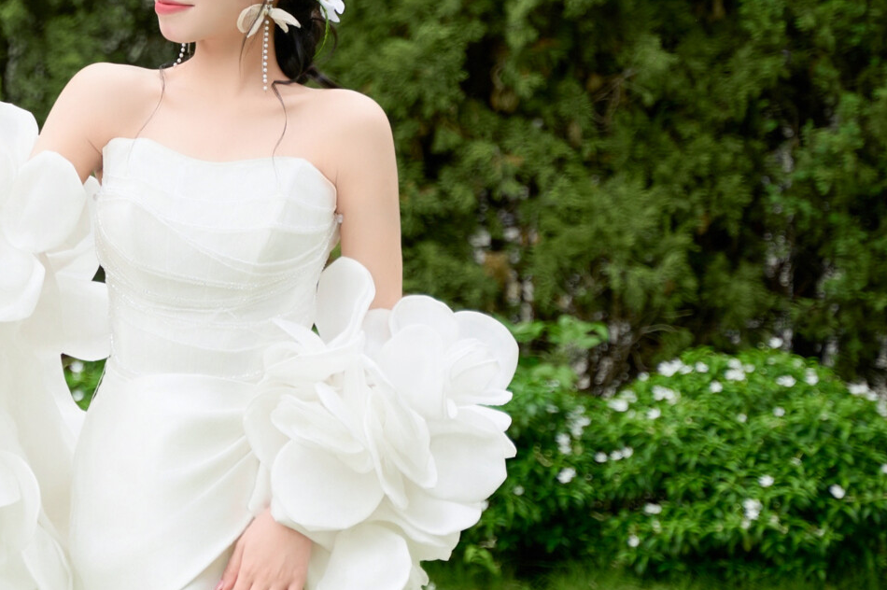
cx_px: -232
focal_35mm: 159
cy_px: 201
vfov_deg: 8.6
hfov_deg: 12.6
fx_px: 3915
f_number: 2.8
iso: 250
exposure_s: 1/640
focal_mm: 59
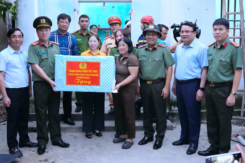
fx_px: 245
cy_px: 82
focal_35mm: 36
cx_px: 122
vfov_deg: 36.8
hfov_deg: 53.1
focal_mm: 24
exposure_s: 1/1250
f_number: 2.8
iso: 12800
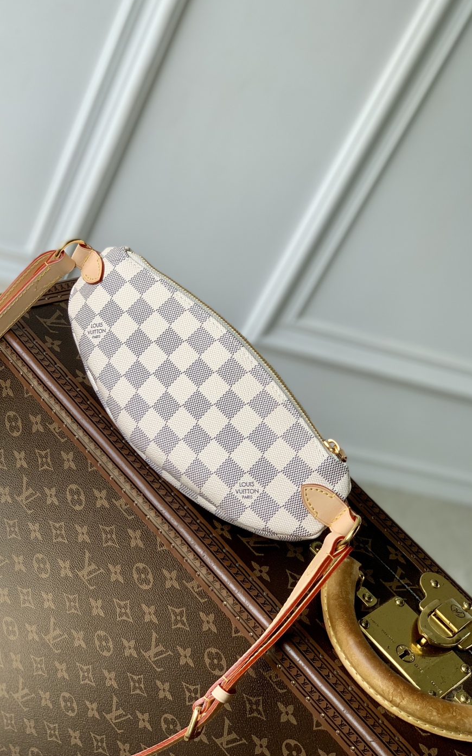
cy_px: 378
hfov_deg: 22.7
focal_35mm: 57
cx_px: 189
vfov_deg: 35.7
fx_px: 1174
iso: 16
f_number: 2.4
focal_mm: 6
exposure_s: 1/406
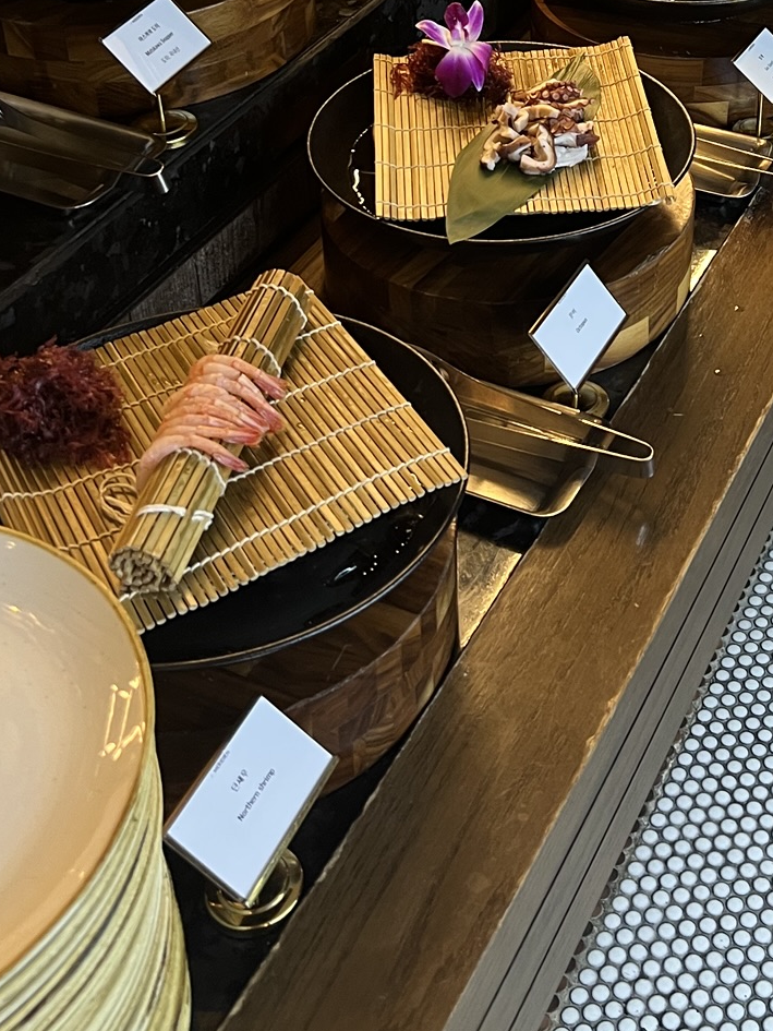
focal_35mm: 55
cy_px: 86
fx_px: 1637
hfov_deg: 26.0
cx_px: 633
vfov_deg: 33.0
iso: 160
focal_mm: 5.7
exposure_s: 1/60
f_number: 1.5
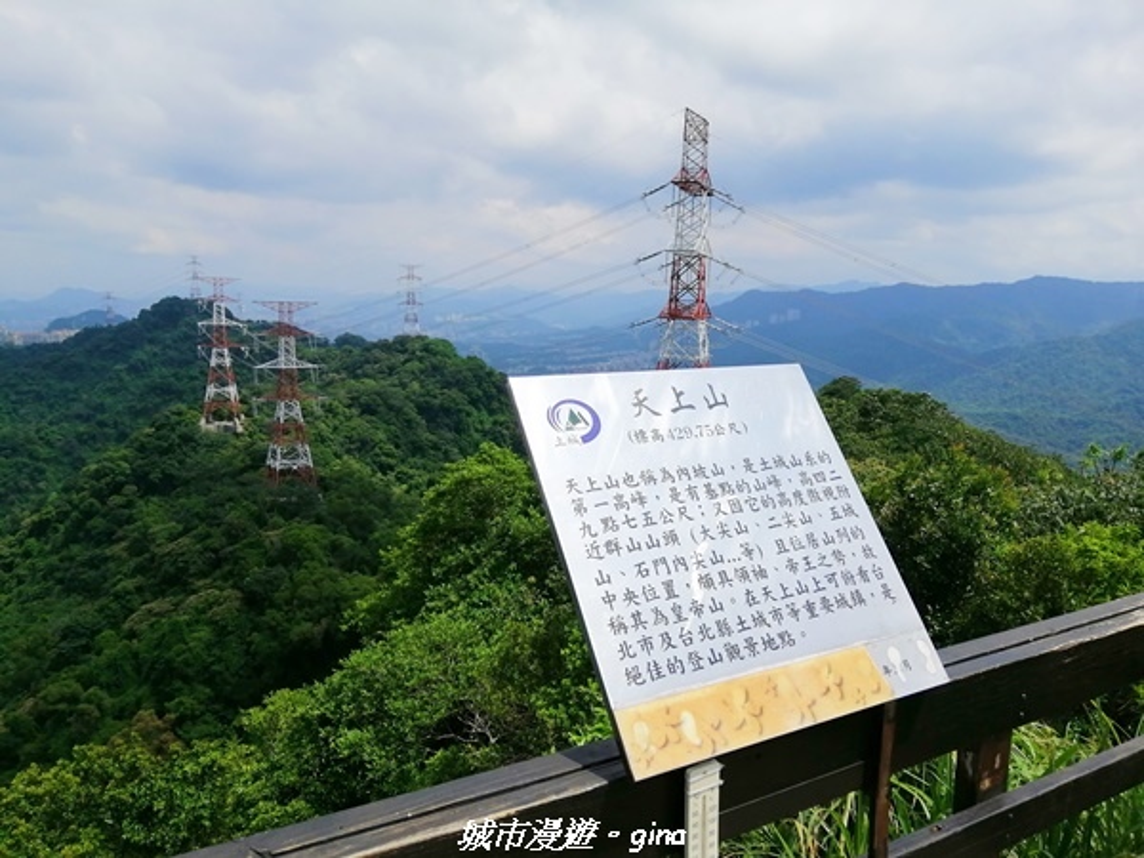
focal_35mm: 26
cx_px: 572
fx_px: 859
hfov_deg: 67.3
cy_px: 429
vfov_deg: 53.1
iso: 50
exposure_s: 1/2538
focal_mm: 3.81
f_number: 2.2
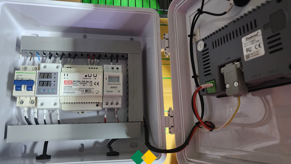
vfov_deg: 42.9
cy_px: 77
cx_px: 139
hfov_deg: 69.8
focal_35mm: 27
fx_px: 208
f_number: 1.8
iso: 640
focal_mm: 6.4
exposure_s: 1/50
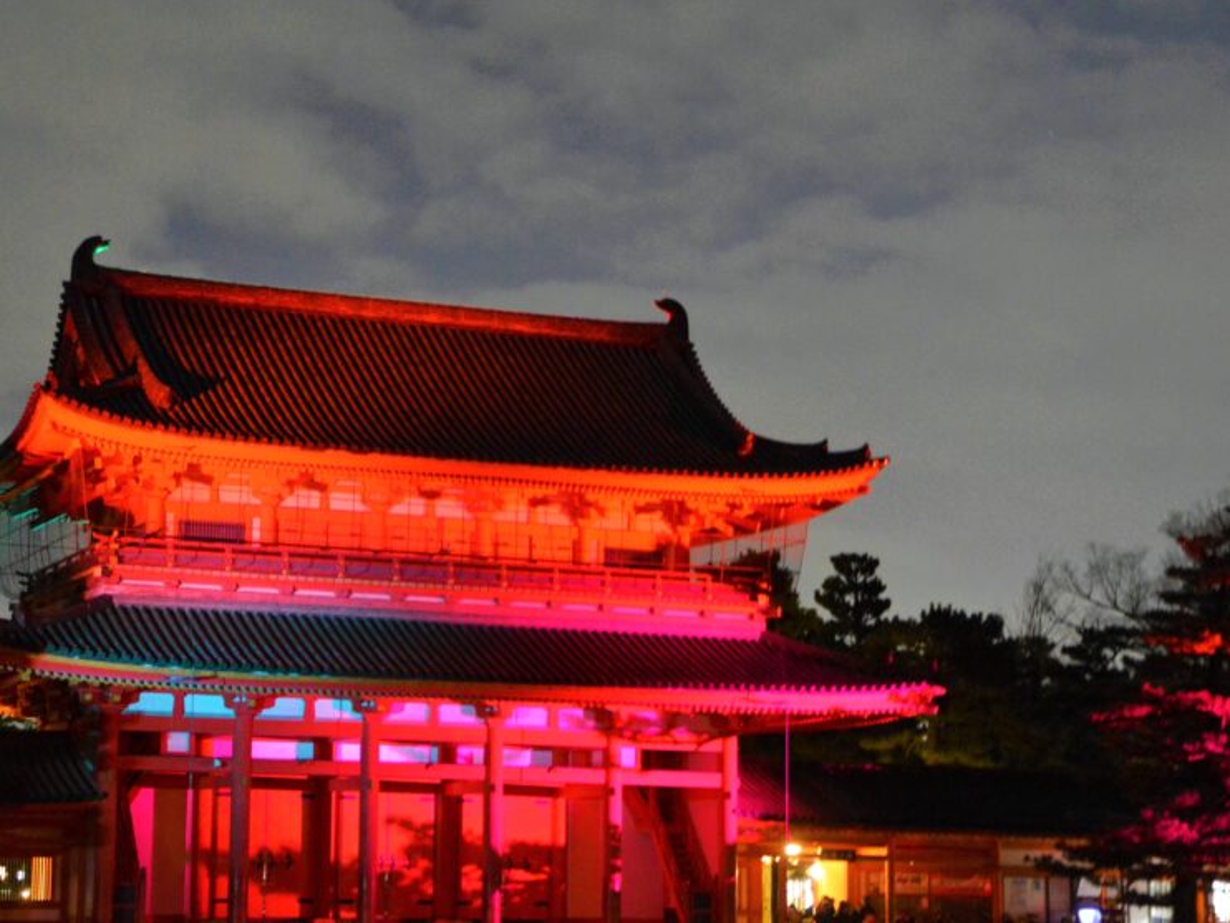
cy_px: 561
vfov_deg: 21.1
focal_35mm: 70
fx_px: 2476
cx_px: 424
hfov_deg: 27.7
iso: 3200
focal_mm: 35
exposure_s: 1/2.5
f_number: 4.5
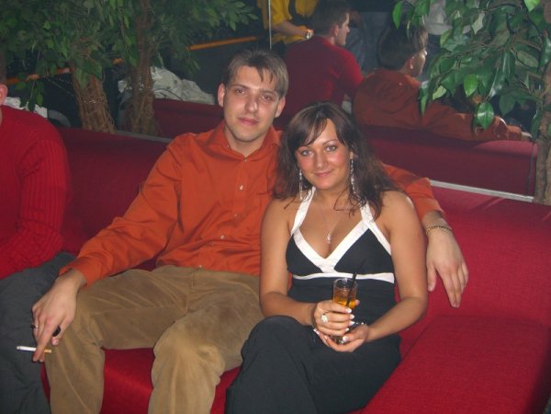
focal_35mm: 38
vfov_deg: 37.7
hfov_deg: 49.0
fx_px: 605
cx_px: 276
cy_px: 207
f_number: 2.8
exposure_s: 1/60
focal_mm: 7.9
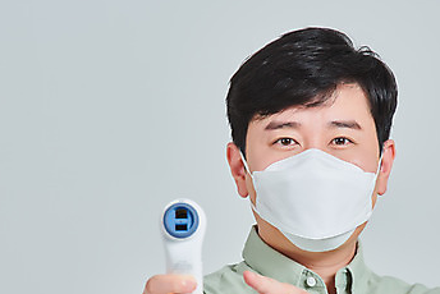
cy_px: 242
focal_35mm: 322
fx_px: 3939
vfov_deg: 4.3
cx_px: 297
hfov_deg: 6.4
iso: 100
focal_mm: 185
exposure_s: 1/125
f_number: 14
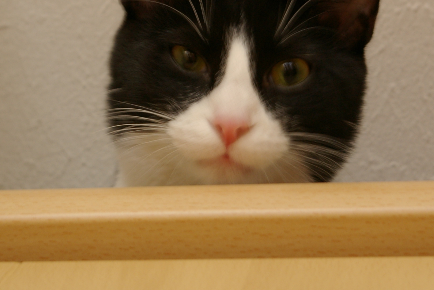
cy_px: 62
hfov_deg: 16.1
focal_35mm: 127
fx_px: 1530
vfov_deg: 10.8
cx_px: 265
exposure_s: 1/8
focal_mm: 45
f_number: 6.7
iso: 400
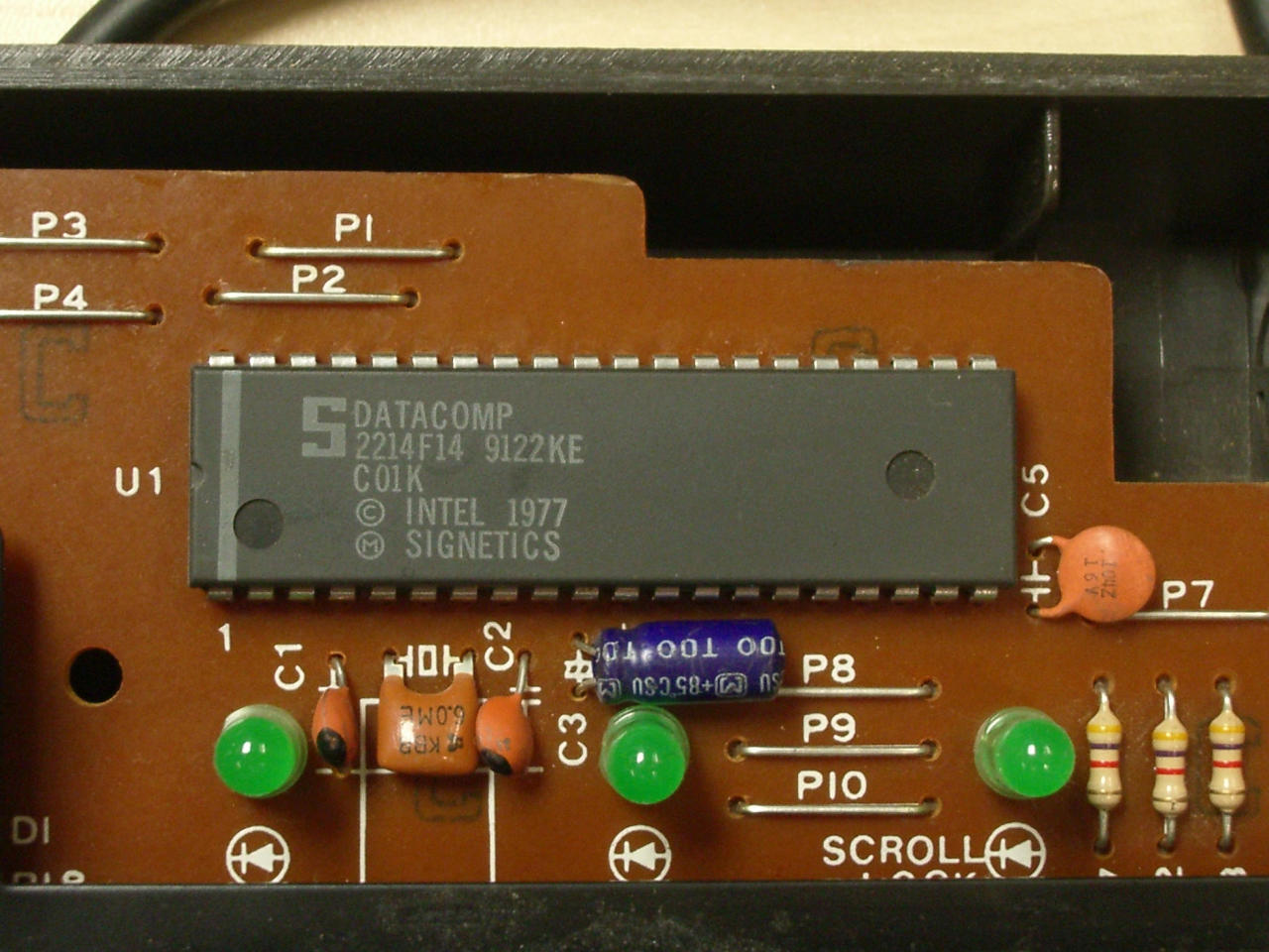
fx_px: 2273
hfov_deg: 31.2
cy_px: 476
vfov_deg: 23.7
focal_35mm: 62
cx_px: 634
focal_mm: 10.2
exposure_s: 1/15
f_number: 3.5
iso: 200
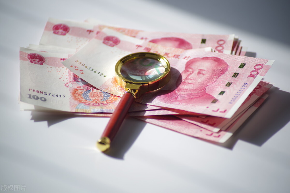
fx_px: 1449
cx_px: 145
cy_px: 96
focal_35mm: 180
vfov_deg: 7.6
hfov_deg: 11.4
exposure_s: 1/400
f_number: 4.5
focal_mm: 180
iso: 100
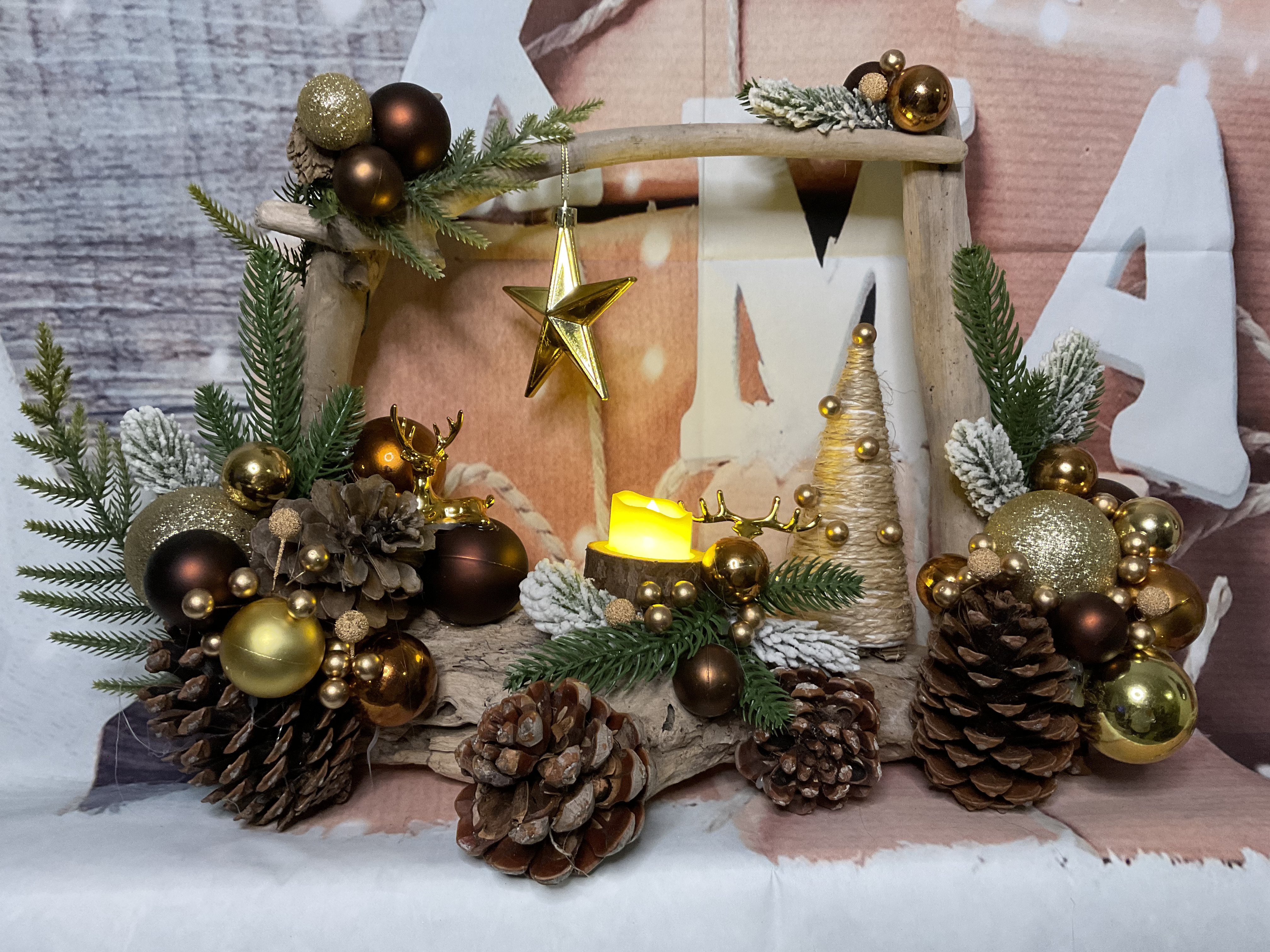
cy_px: 476
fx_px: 1064
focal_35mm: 29
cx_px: 635
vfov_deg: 48.2
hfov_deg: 61.7
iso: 200
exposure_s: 1/60
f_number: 1.8
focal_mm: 3
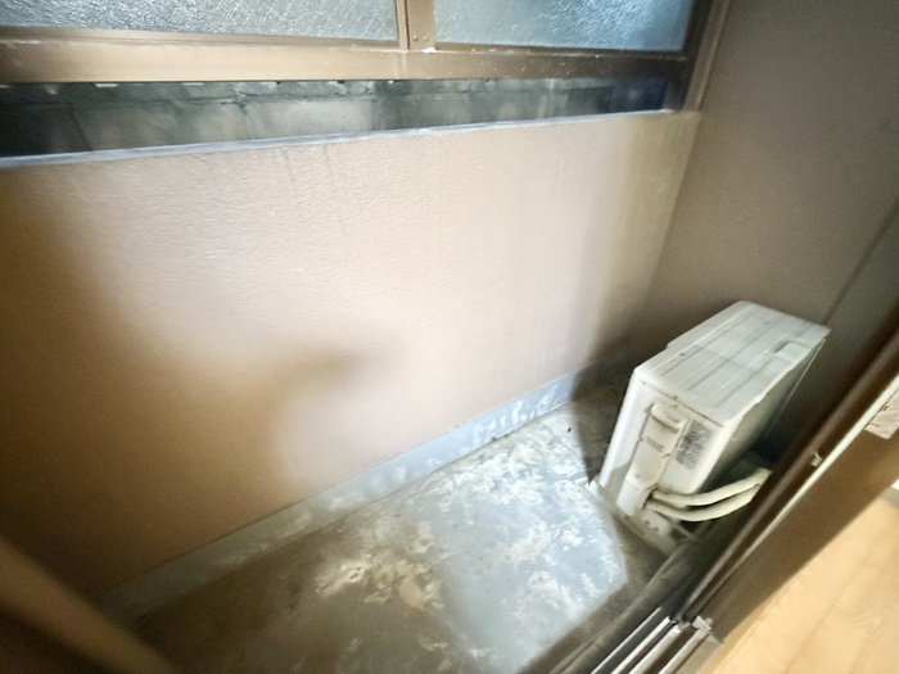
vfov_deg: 85.7
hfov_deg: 102.1
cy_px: 337
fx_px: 364
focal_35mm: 14
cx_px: 450
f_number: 2.2
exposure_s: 1/60
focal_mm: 2.22
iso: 1600
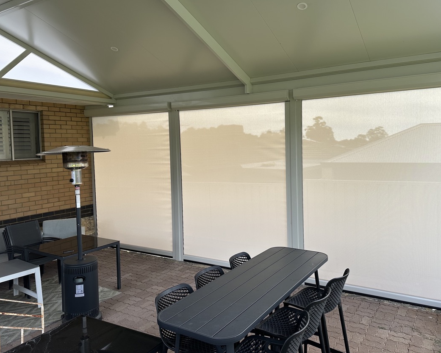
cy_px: 163
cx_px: 243
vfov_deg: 53.1
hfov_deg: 63.9
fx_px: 352
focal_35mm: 27
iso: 80
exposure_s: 1/879
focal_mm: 6.86
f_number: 1.78
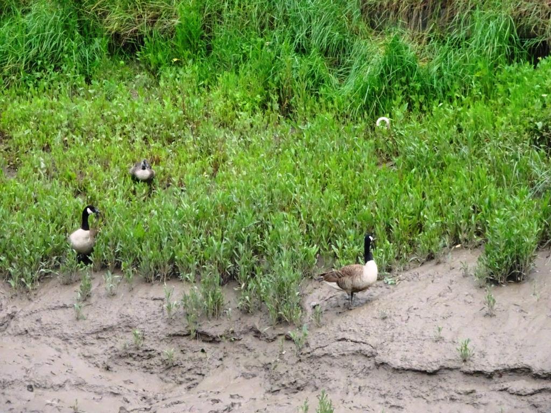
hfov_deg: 8.3
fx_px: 3804
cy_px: 206
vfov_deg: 6.2
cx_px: 276
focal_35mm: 239
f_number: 6.3
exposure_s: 1/250
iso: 1250
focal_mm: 40.86
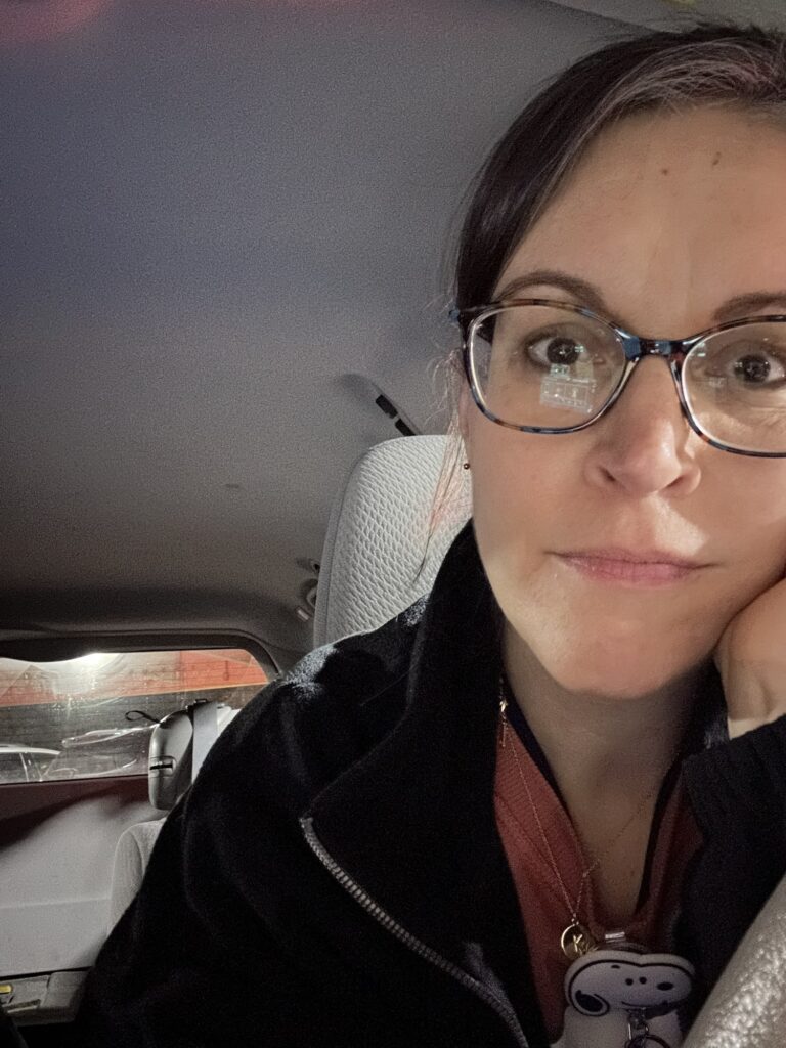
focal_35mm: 30
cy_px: 524
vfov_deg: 60.0
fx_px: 908
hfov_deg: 46.8
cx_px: 393
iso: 1250
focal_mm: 2.69
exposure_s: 1/4
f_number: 1.9
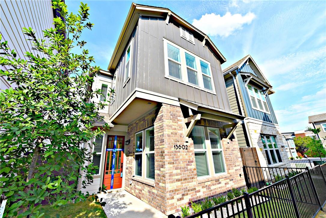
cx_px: 163
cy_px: 109
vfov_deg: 81.2
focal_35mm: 14
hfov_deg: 104.2
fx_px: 127
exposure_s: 1/320
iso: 200
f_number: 9
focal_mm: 14
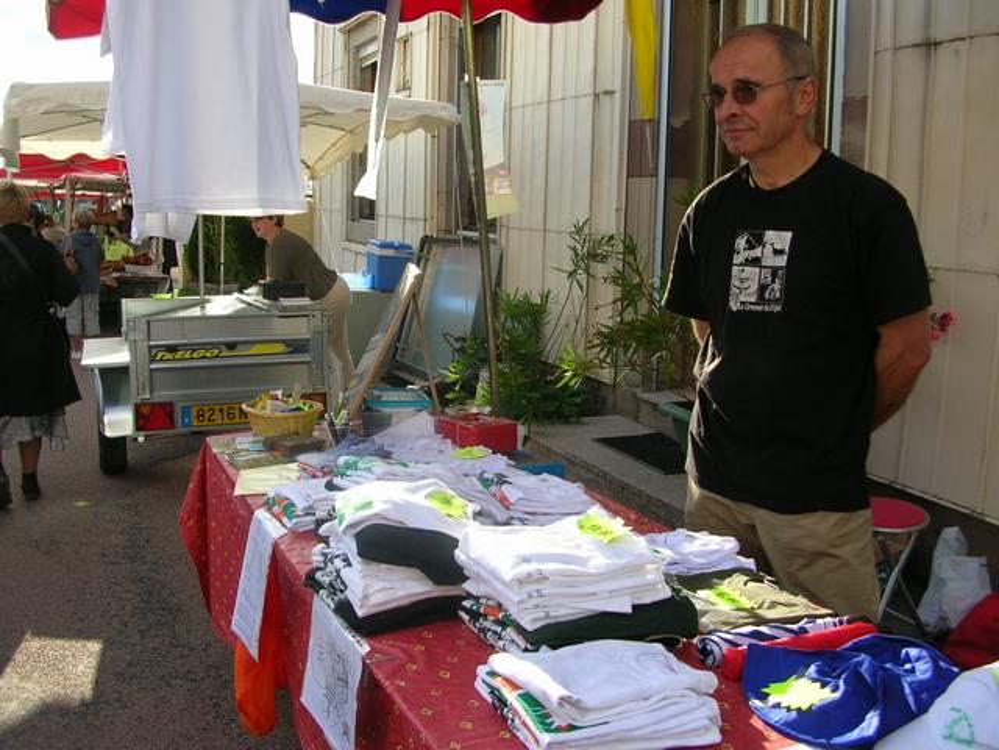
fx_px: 1010
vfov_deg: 40.7
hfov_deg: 52.6
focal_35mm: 35
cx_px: 500
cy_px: 375
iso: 50
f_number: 2.8
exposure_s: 1/338
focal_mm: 5.8
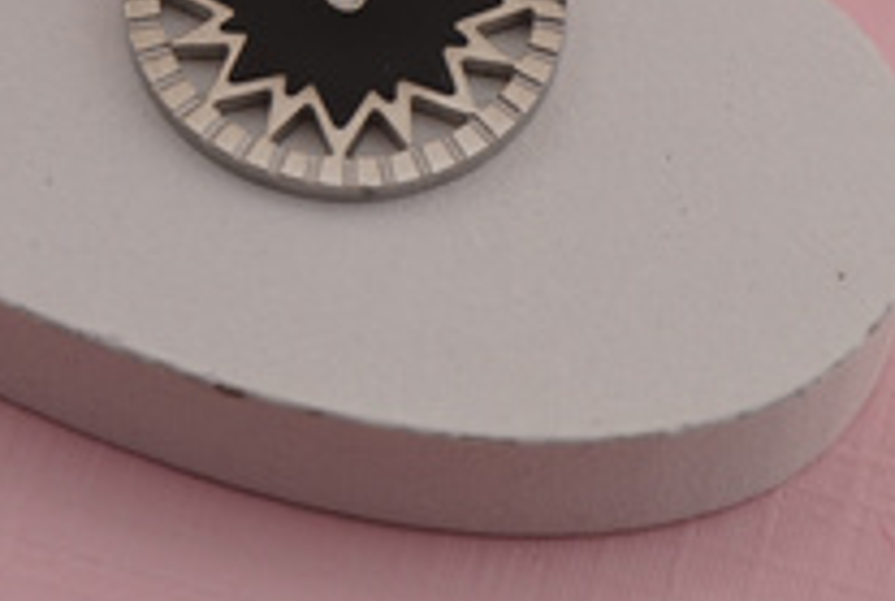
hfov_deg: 14.6
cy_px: -24
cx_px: 376
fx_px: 3490
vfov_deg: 9.8
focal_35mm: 140
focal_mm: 43
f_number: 7.1
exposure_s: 1/125
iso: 100
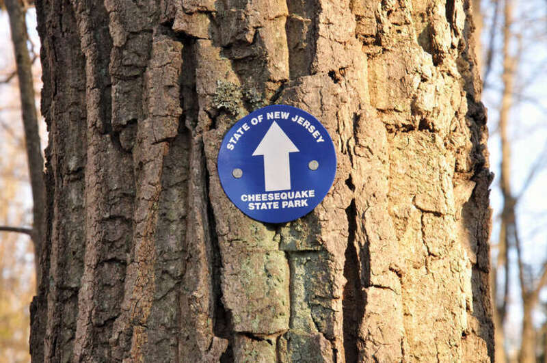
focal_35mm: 138
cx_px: 274
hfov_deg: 14.9
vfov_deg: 9.9
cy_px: 182
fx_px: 2094
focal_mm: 92
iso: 1000
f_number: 11
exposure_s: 1/100
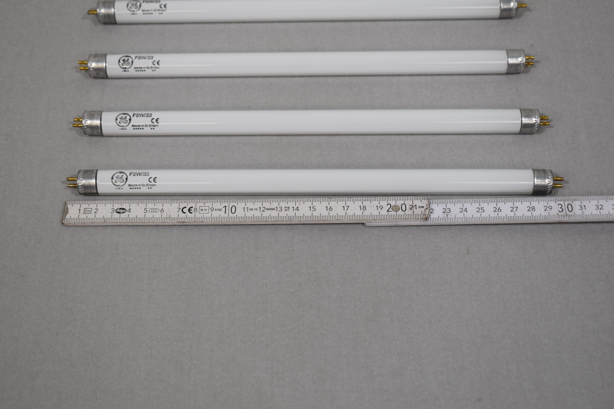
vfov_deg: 22.6
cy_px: 204
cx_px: 307
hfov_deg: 33.4
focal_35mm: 60
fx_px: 1023
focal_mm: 40
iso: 320
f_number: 5.6
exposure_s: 1/125
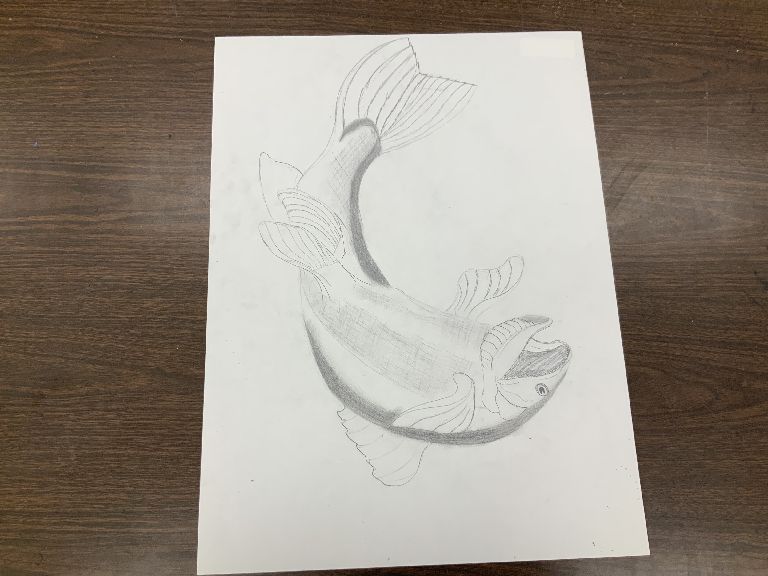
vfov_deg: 48.2
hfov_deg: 61.7
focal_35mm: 29
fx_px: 643
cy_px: 288
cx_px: 384
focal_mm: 3
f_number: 1.8
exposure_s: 1/120
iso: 32
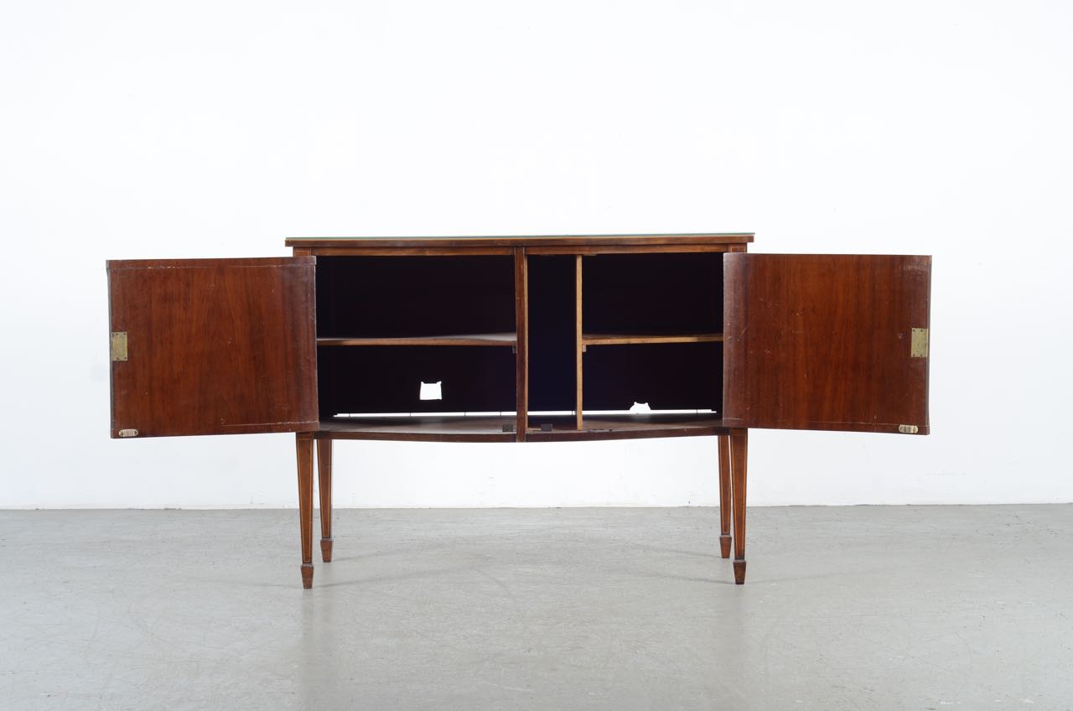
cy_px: 356
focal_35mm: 75
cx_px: 536
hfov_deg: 27.0
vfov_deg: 18.1
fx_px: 2231
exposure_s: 1/125
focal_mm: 50
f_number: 6.3
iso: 100
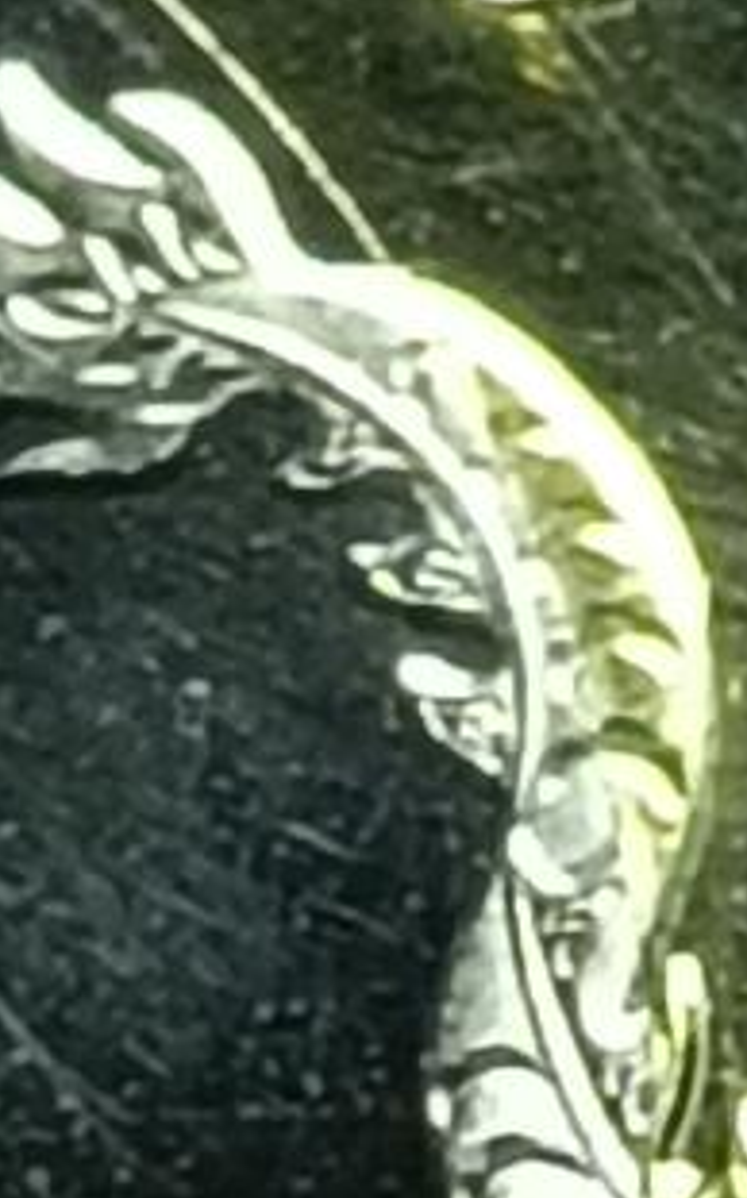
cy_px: 1660
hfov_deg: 2.3
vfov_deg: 3.7
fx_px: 18658
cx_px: -822
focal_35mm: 572
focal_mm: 3.98
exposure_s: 1/33.3
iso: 125
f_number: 1.8
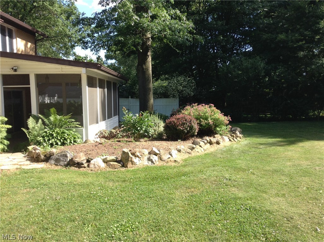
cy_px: 121
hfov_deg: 55.4
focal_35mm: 33
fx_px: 308
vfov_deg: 42.8
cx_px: 162
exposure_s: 1/367
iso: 25
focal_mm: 3.3
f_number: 2.4
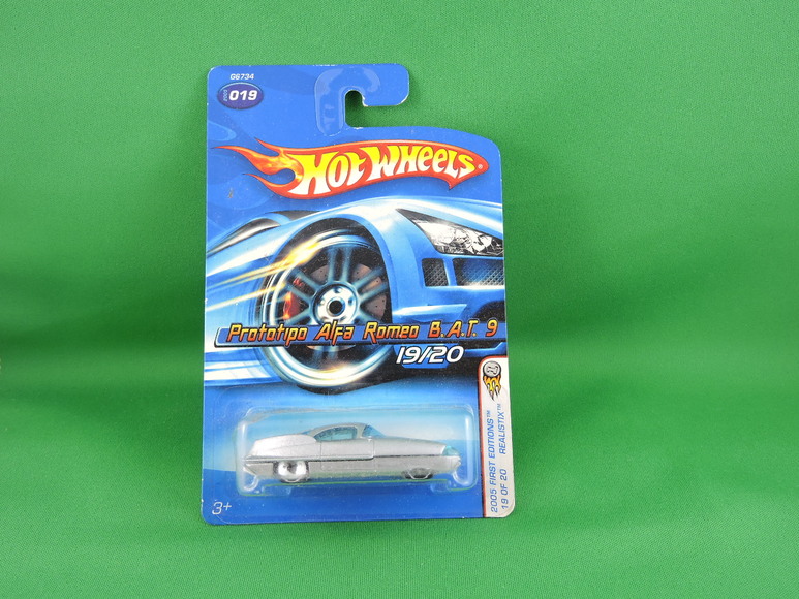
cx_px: 400
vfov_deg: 46.8
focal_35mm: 30
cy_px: 300
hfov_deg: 60.0
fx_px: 693
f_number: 3.5
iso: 125
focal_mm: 5.4
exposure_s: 1/30
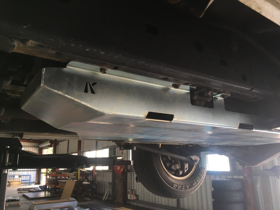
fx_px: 235
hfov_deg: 61.7
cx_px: 140
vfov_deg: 48.2
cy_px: 105
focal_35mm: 29
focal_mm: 4.15
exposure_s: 1/33
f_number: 2.2
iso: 25
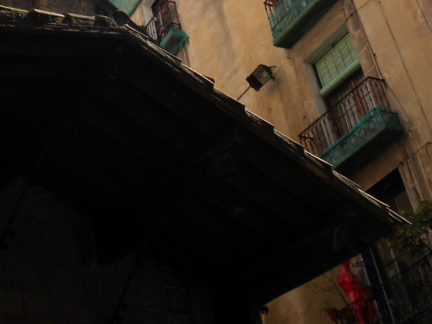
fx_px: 1011
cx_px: 100
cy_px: -29
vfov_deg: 17.6
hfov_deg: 23.8
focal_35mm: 81
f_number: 3.5
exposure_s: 1/443
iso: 64
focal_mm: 6.6
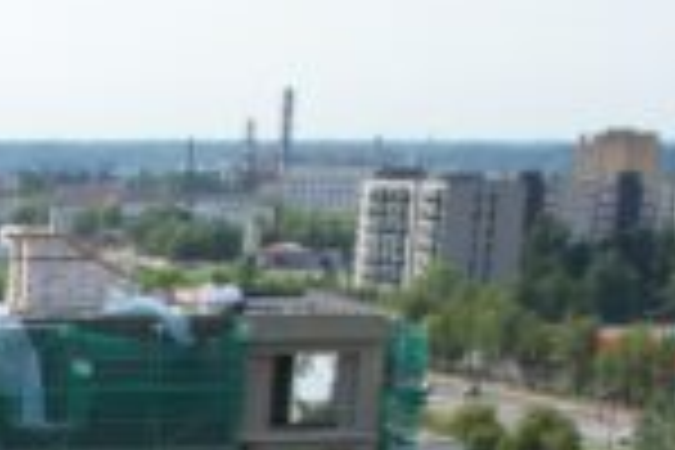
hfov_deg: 12.4
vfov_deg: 8.2
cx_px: -580
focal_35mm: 150
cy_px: 1204
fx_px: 2812
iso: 100
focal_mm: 8.38
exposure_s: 1/1500
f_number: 2.8
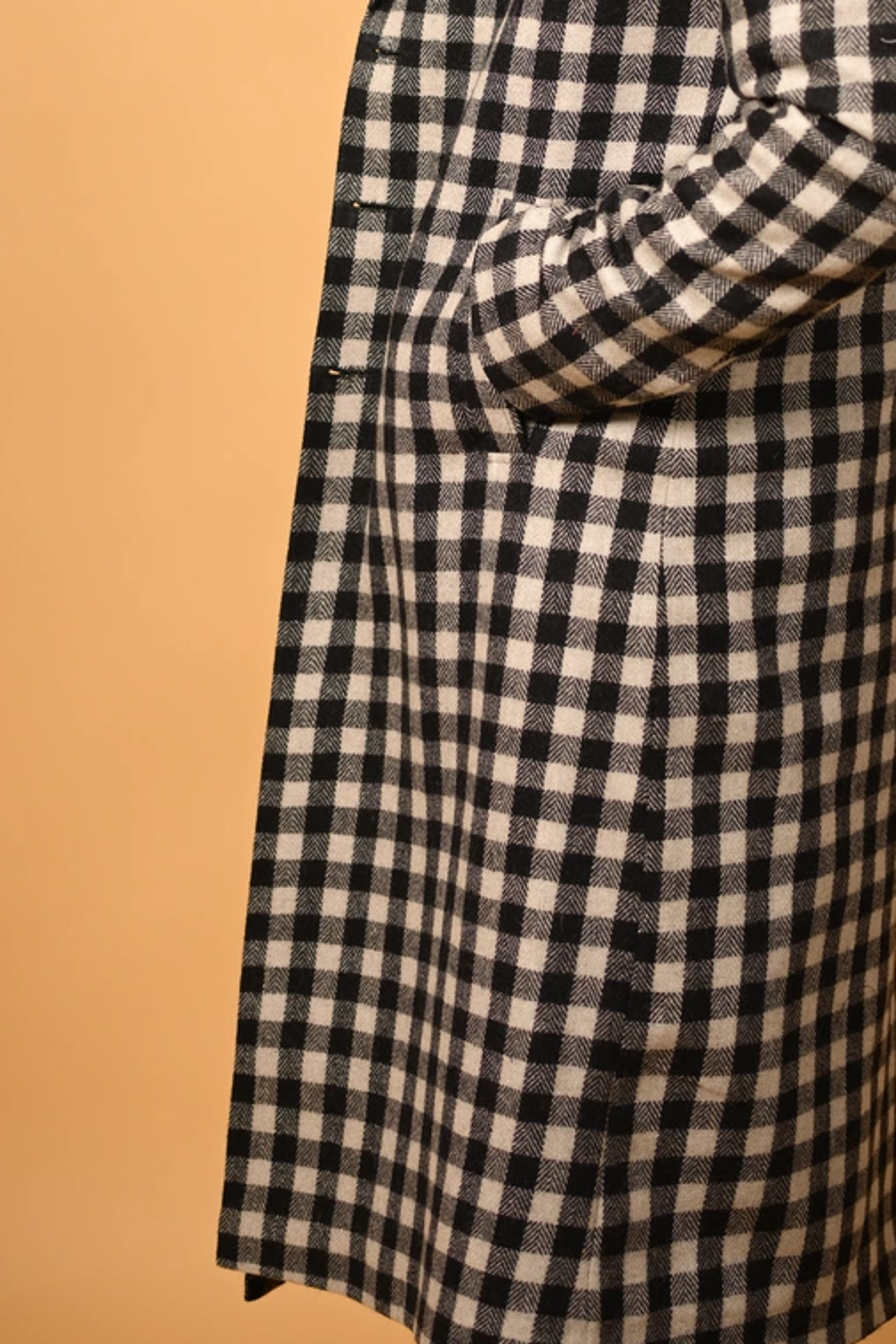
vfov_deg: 18.4
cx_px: 420
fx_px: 4067
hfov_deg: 12.6
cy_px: 85
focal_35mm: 109
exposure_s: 1/1000
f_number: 2.2
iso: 160
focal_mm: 50
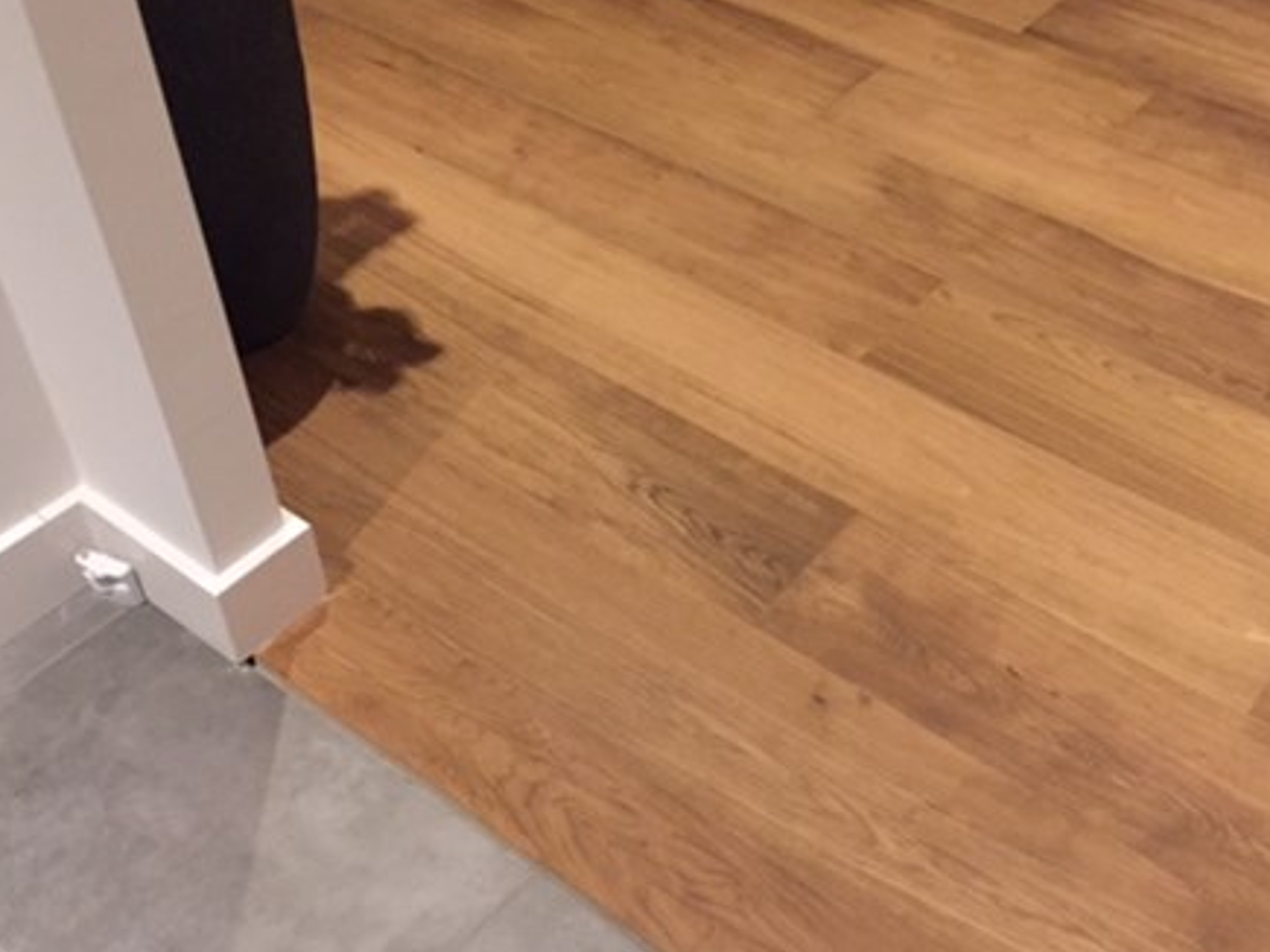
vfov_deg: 35.9
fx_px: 1467
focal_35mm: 40
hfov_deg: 46.7
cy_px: 534
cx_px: 704
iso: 640
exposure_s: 1/17
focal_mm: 4.15
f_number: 2.2
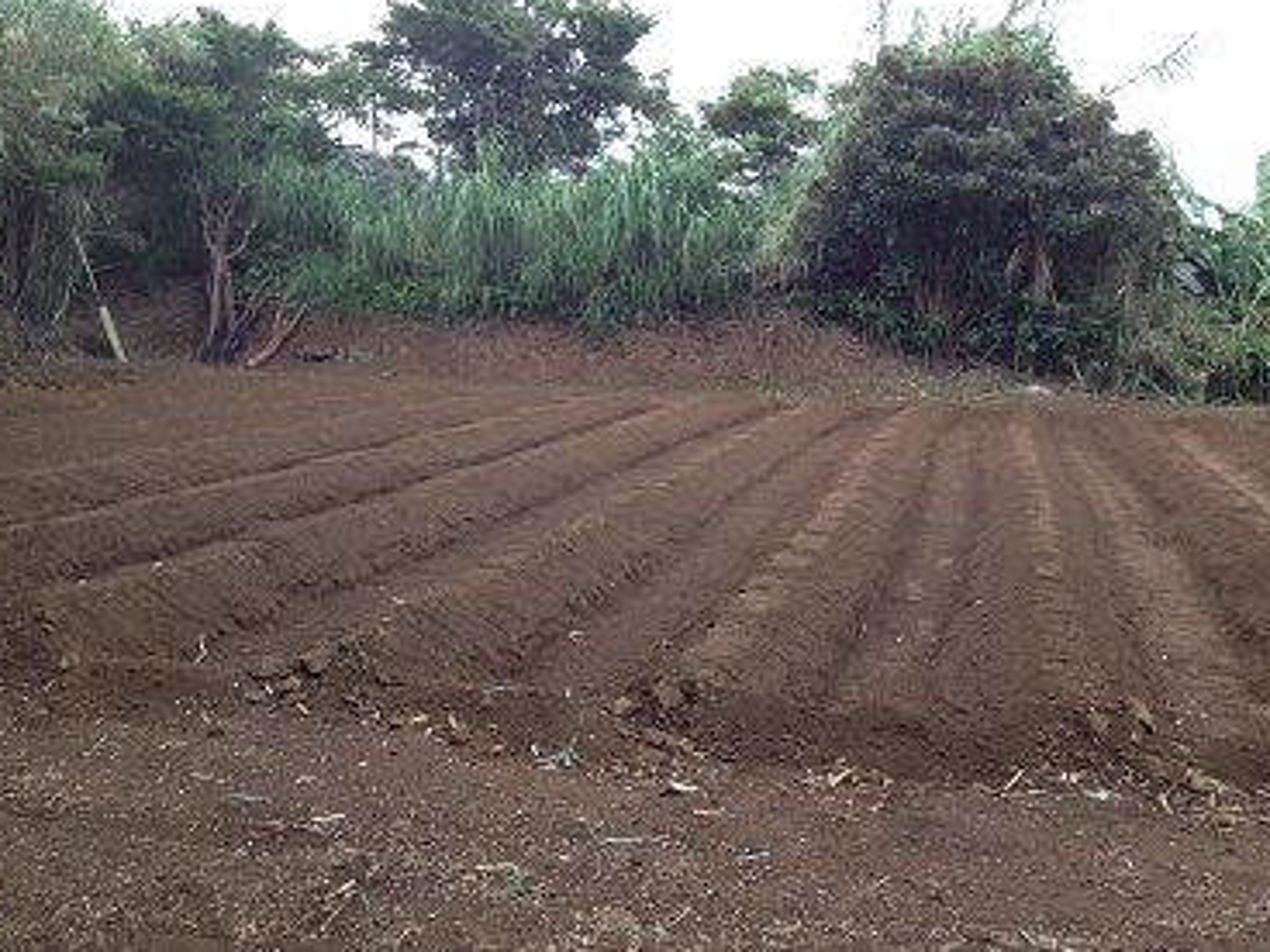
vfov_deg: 37.7
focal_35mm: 38
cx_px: 645
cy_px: 438
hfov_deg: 49.0
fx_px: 1394
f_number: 2.4
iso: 50
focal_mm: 4.28
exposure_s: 1/40
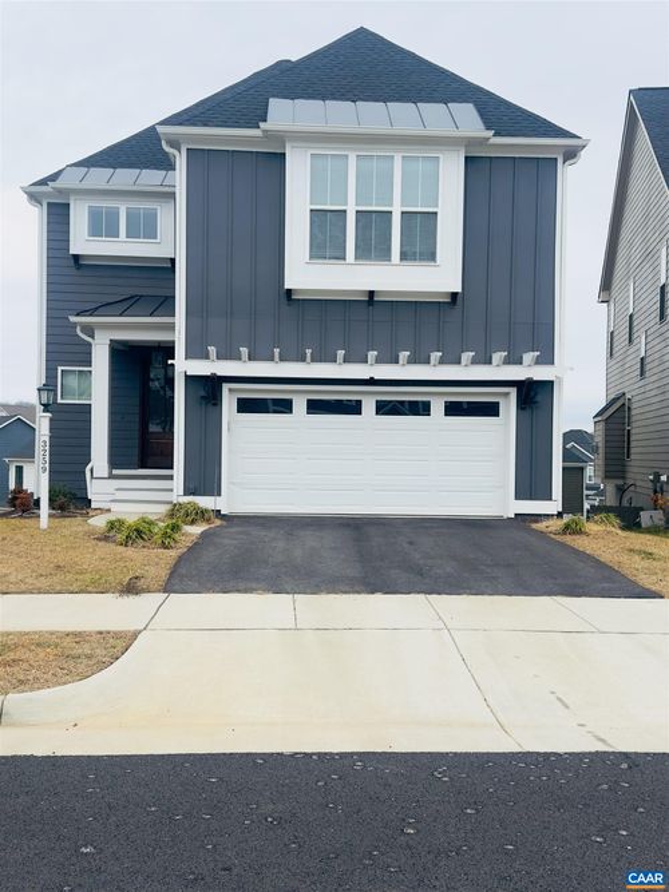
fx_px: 876
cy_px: 446
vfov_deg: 54.0
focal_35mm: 34
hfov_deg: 41.8
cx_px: 334
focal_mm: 6.86
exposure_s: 1/1965
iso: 100
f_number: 1.78
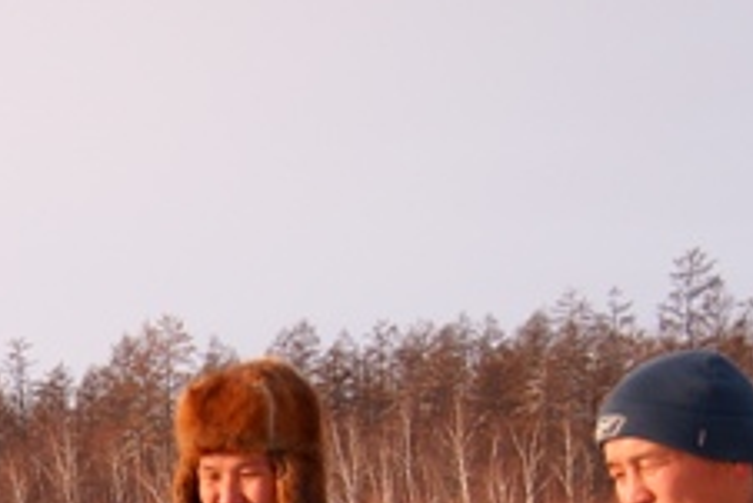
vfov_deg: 7.1
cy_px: 891
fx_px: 3977
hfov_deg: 10.6
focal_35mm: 190
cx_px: -193
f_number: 4
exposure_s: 1/500
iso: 100
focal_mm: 28
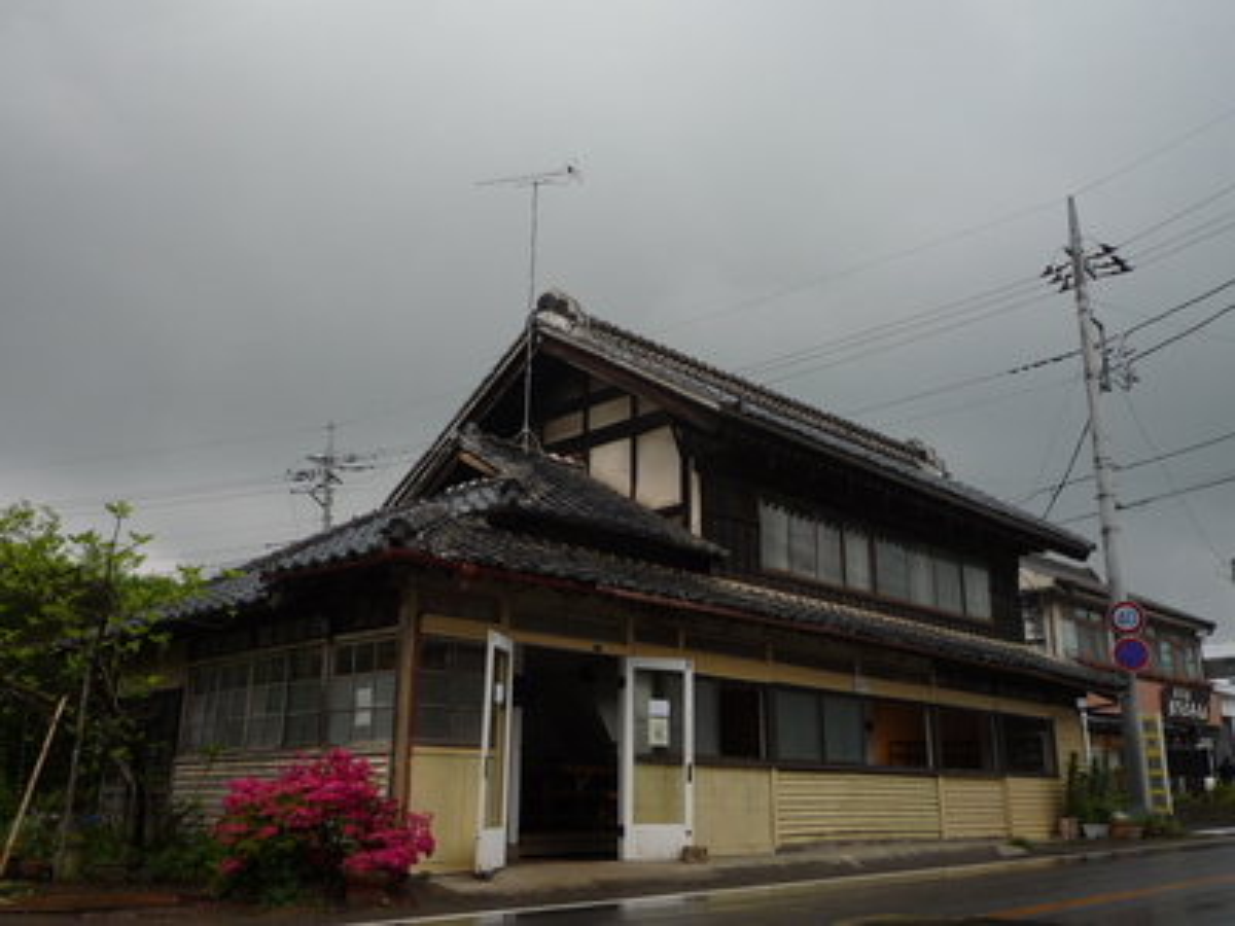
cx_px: 618
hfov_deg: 58.4
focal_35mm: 31
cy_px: 463
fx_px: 1106
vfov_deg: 45.4
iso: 100
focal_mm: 4.5
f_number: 2.8
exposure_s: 1/320
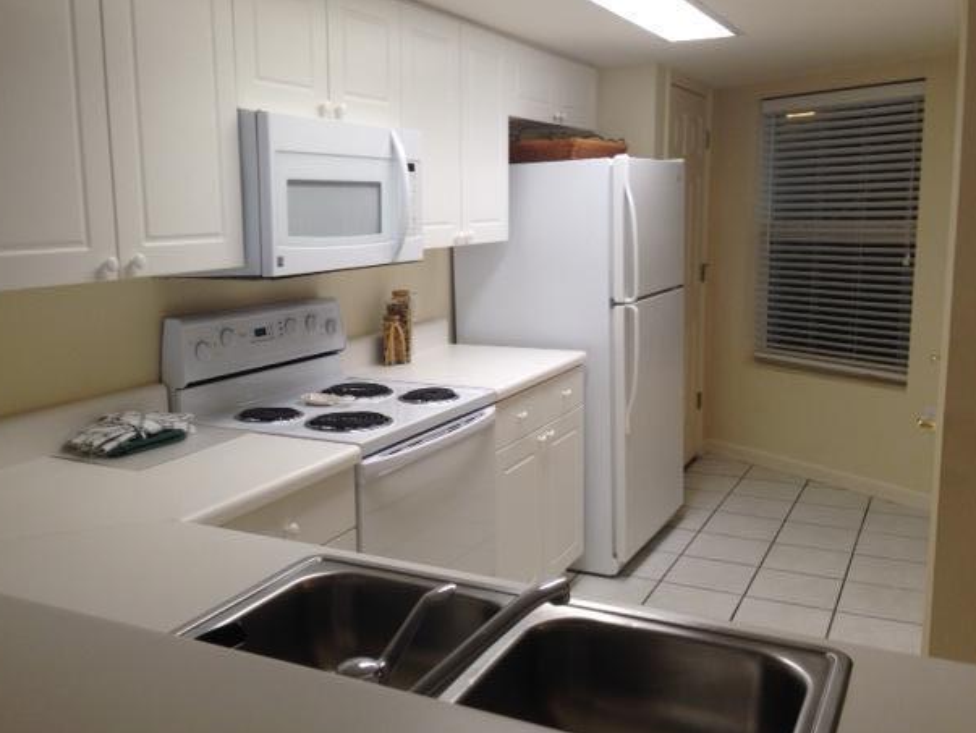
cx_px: 469
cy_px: 361
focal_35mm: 35
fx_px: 987
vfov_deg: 40.7
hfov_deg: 52.6
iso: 50
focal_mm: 4.12
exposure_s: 1/40
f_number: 2.4
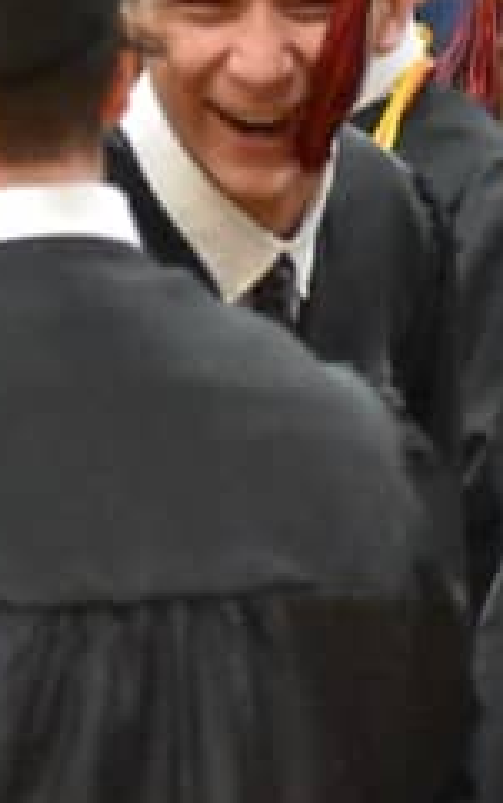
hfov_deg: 3.0
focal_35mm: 443
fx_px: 9699
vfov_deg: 4.7
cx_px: 233
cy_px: 137
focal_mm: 70
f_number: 4.5
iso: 12800
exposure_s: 1/250
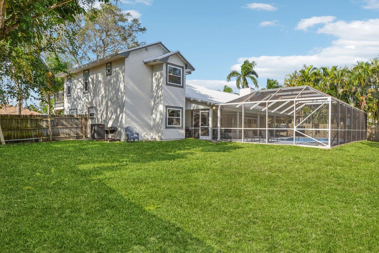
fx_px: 232
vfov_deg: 57.2
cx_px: 215
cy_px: 129
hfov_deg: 78.2
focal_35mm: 22
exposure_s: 1/320
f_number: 8
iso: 400
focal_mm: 14
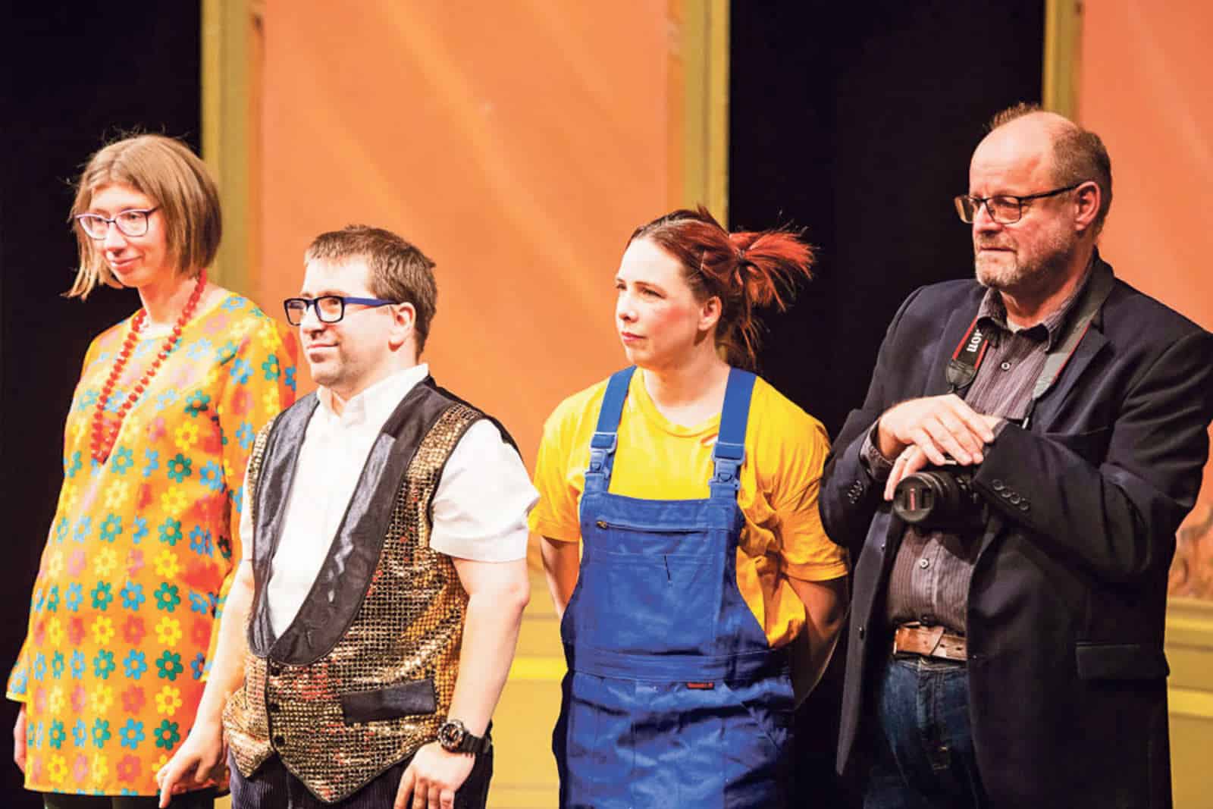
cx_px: 606
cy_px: 404
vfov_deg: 9.5
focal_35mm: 145
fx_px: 4886
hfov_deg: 14.2
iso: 2000
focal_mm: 145
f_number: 3.5
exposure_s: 1/320
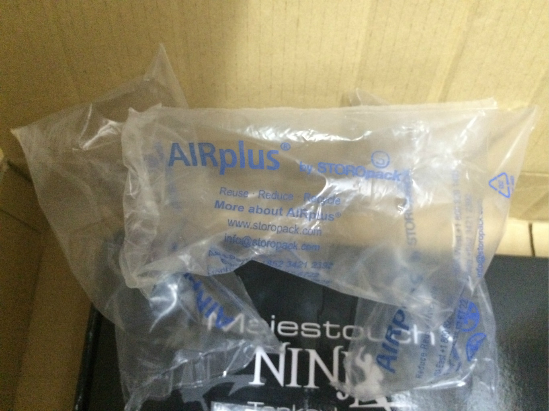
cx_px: 274
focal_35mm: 29
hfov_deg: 61.7
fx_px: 460
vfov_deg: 48.2
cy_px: 206
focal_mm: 4.15
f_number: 2.2
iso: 640
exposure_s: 1/15
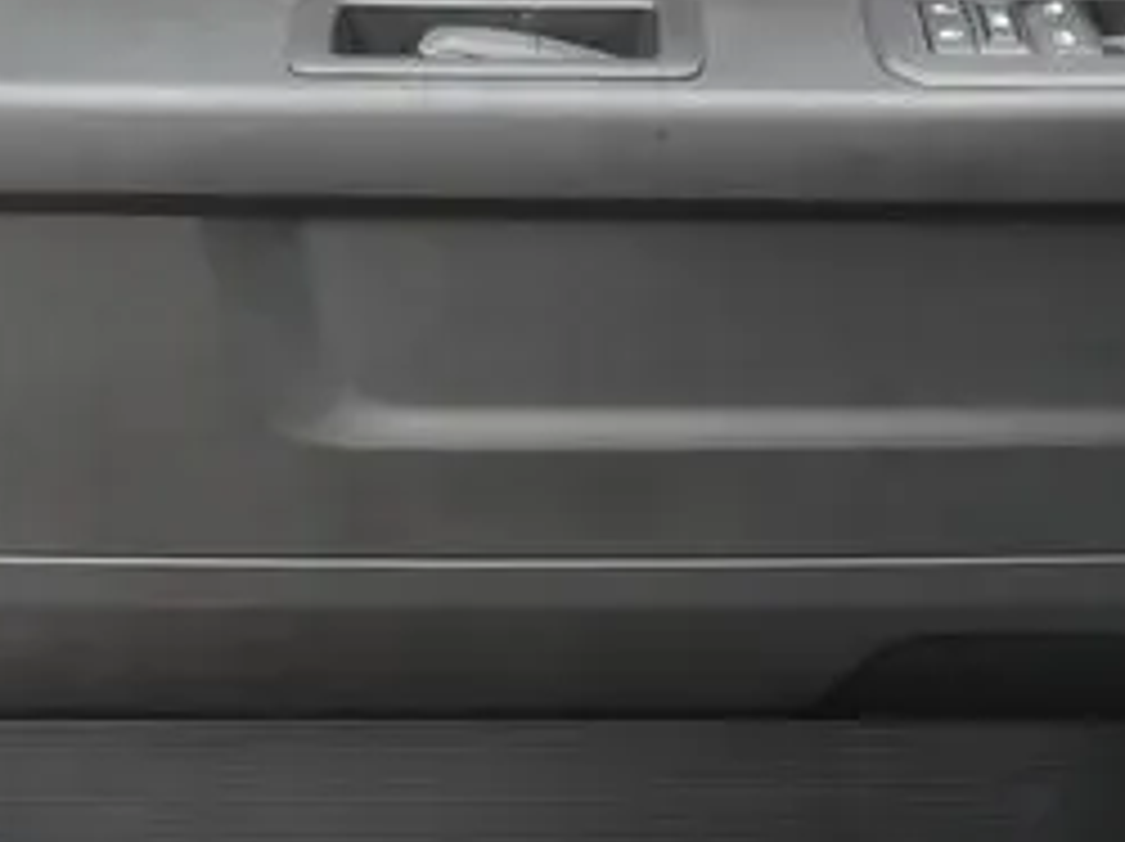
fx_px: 2500
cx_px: 688
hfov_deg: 25.3
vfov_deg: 19.1
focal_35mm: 77
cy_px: 326
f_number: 5
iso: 1000
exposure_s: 1/60
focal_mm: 15
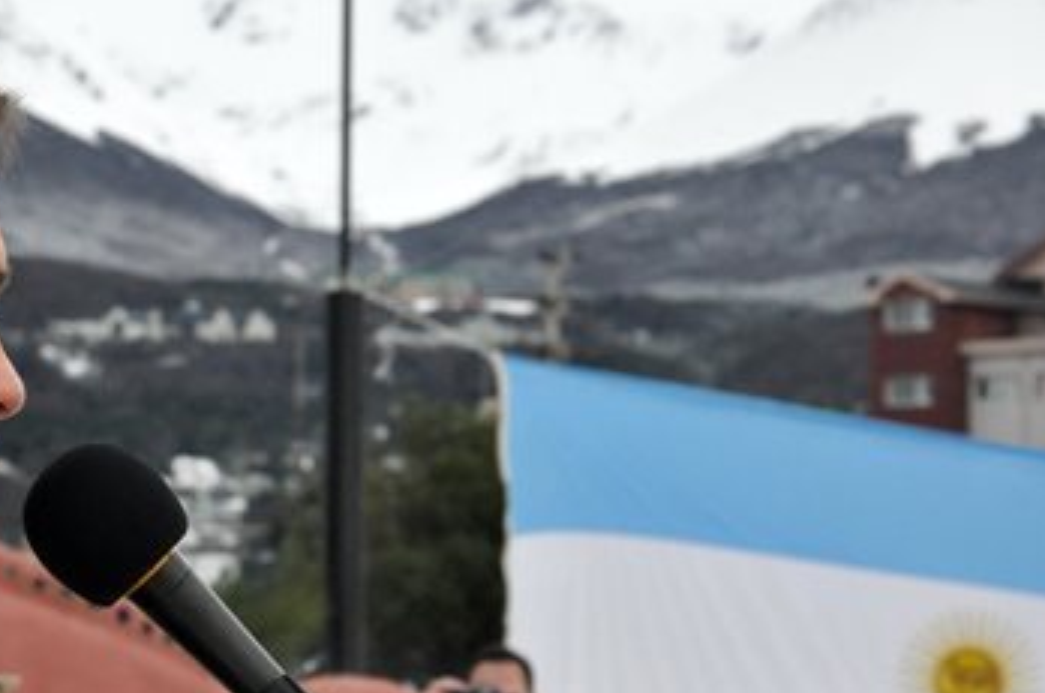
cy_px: 348
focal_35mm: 161
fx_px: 4667
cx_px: 186
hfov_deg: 12.7
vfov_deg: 8.5
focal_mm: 62
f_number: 9
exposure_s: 1/320
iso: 1600
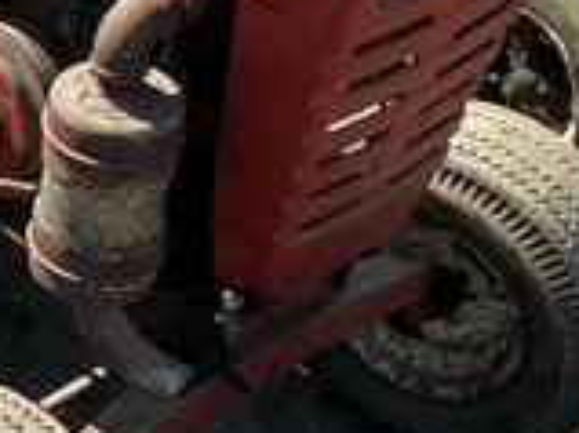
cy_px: 176
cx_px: -268
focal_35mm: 111
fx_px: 1855
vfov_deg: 13.3
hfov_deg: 16.3
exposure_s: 1/1076
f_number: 1.8
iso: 25
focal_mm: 3
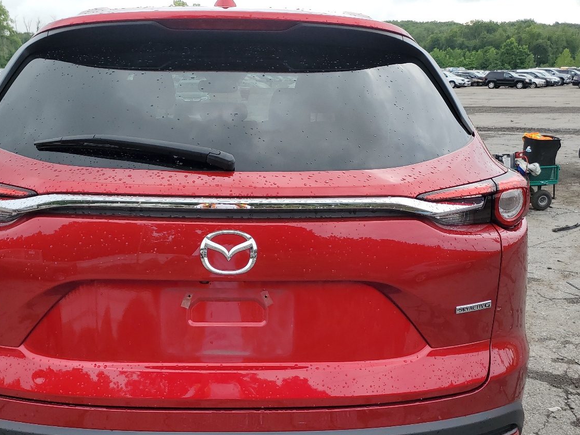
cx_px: 225
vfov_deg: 38.4
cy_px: 274
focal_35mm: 37
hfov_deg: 49.7
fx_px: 620
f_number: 1.5
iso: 50
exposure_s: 1/588
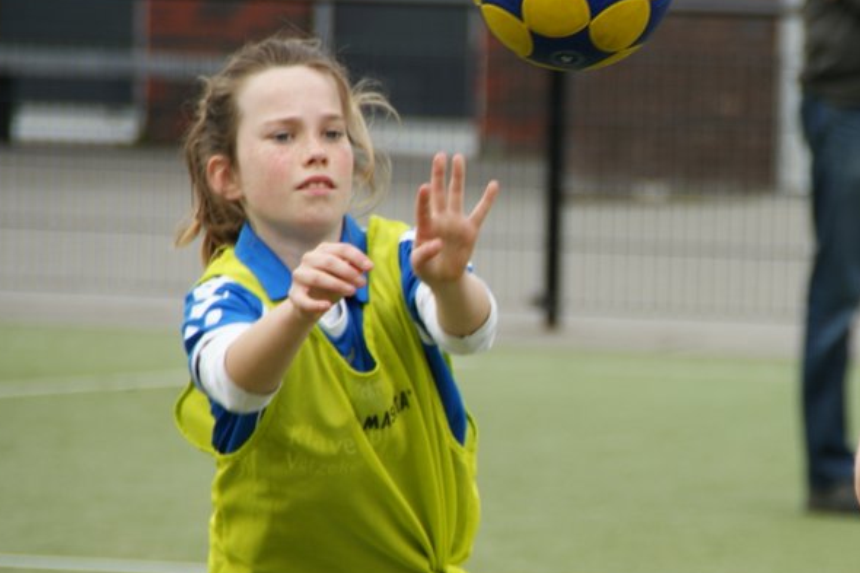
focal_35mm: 521
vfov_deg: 2.6
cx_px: 678
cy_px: 343
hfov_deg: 4.0
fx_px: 12442
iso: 100
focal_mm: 200
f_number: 6.3
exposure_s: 1/320
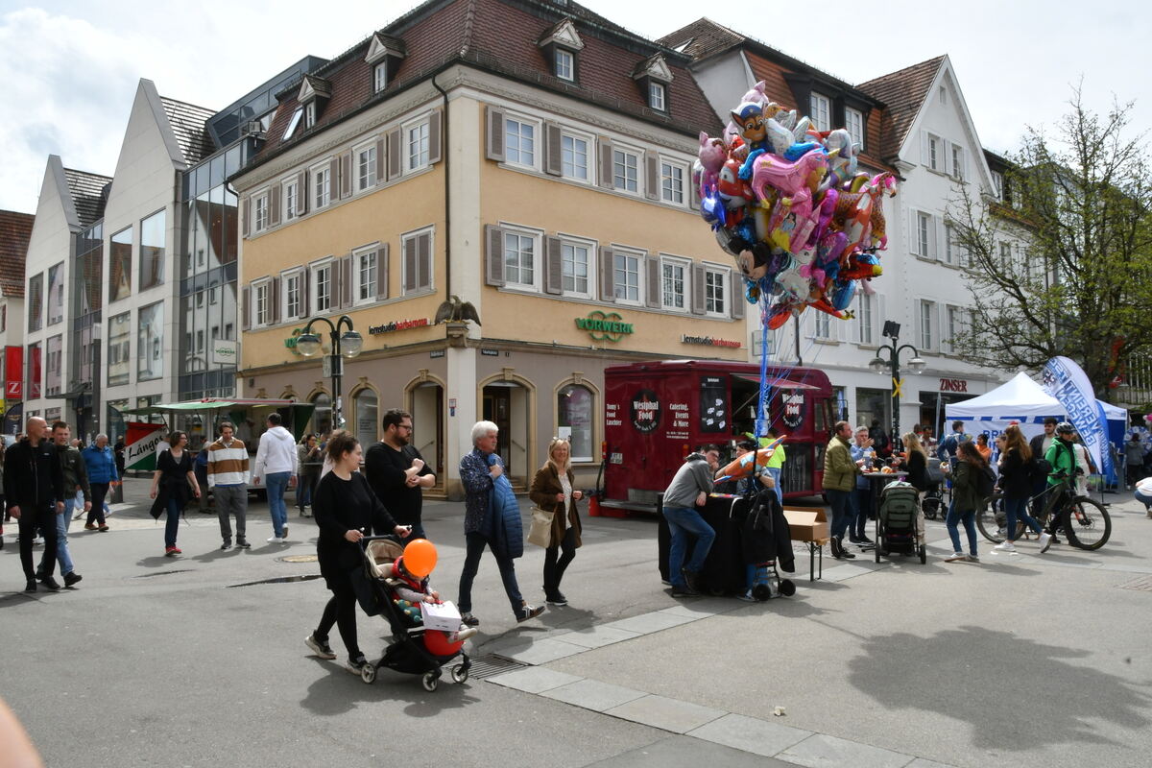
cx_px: 576
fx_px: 864
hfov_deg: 67.4
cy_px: 384
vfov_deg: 47.9
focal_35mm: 27
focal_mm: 18
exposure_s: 1/125
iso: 400
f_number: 22
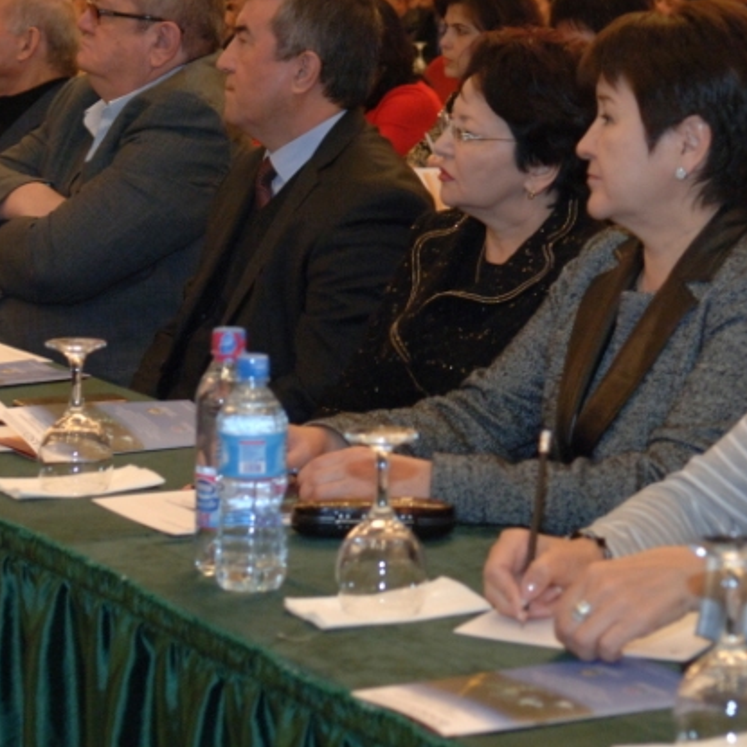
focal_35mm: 110
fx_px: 2687
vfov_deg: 15.8
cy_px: 257
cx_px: 338
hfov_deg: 15.8
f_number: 3.5
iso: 800
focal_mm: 35
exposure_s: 1/60
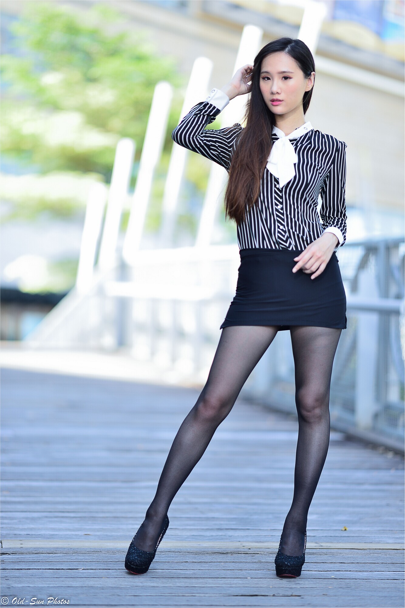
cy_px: 304
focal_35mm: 105
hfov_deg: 13.0
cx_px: 202
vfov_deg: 19.5
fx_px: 1771
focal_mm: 105
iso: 100
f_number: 1.4
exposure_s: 1/800
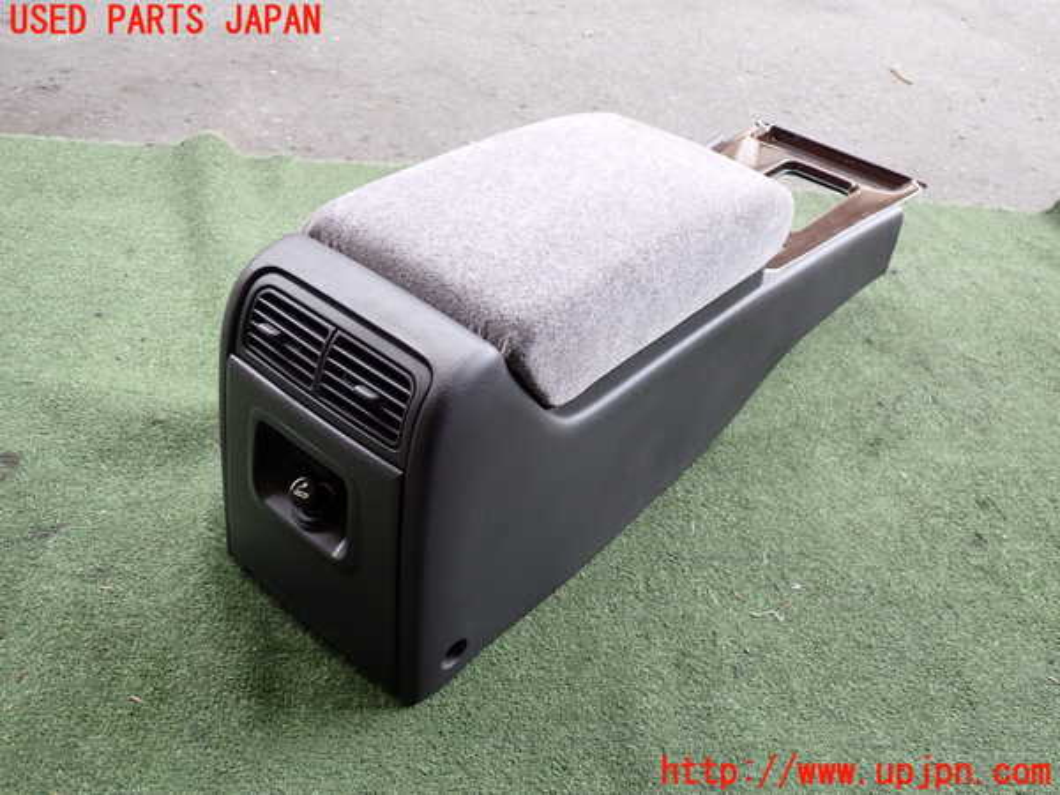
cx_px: 530
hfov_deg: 60.0
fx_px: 919
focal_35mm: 30
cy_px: 398
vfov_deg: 46.8
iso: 160
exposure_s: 1/125
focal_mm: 5.4
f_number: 2.3
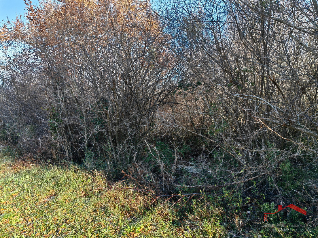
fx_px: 248
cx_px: 159
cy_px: 119
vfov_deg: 51.4
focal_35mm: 27
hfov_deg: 65.3
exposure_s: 1/360
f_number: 1.8
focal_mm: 5.54
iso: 50
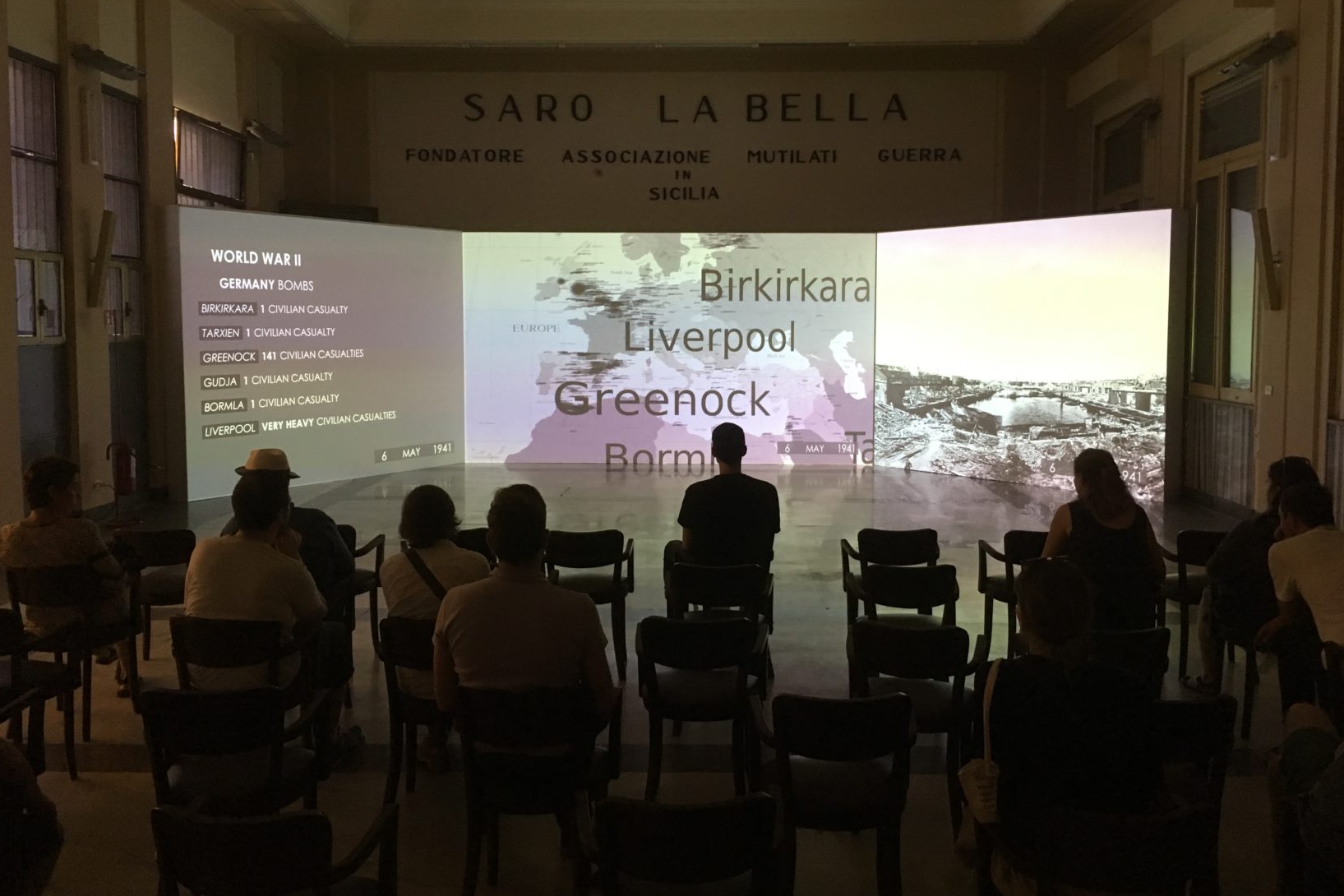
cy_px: 397
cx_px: 686
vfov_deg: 42.3
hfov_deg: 60.3
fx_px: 1157
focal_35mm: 31
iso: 250
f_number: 2.2
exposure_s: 1/33
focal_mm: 4.15
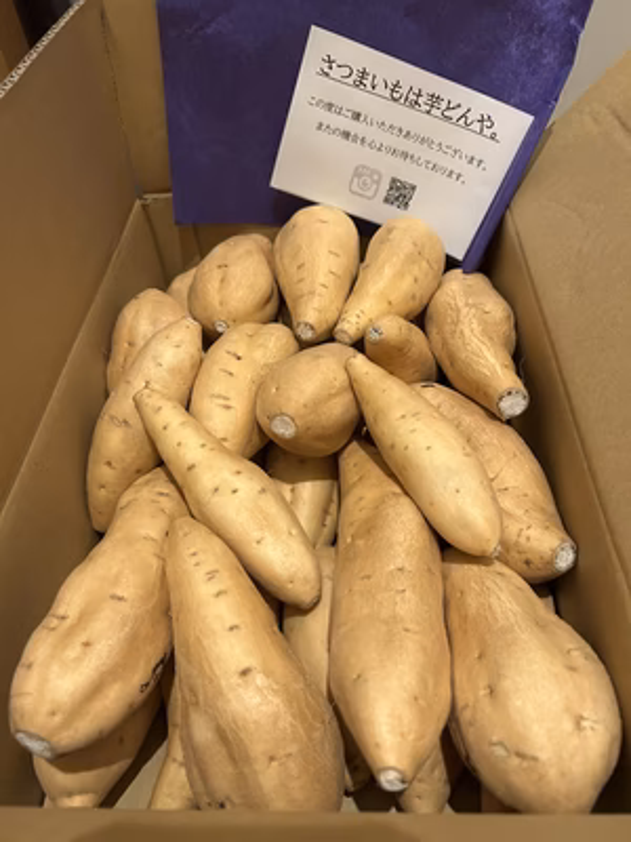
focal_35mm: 26
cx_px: 316
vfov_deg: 67.3
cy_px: 421
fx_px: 632
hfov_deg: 53.1
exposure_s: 1/60
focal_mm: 5.7
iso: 320
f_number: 1.5
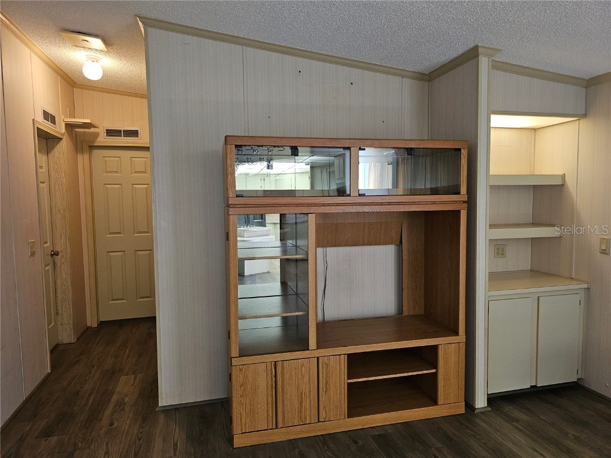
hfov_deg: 73.9
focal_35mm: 23
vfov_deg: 58.9
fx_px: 406
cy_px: 229
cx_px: 306
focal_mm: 6.3
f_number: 1.7
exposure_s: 1/40
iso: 100
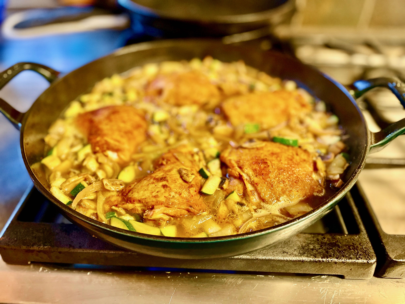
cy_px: 152
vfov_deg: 53.1
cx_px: 202
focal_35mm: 26
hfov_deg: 67.3
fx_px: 304
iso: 500
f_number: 1.6
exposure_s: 1/40
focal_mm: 4.2
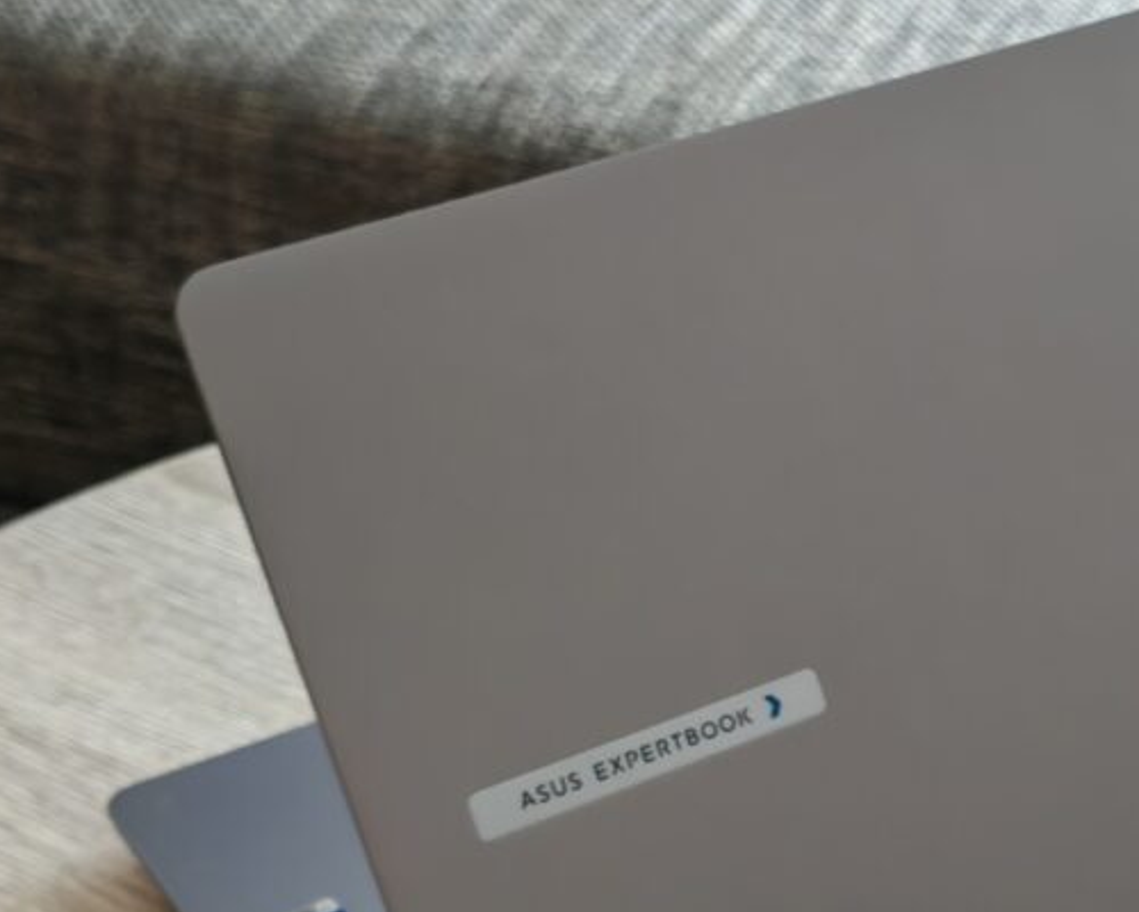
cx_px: 929
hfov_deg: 20.5
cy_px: 675
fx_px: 3101
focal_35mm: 92
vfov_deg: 16.6
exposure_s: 1/50
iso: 500
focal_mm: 5.4
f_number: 1.6
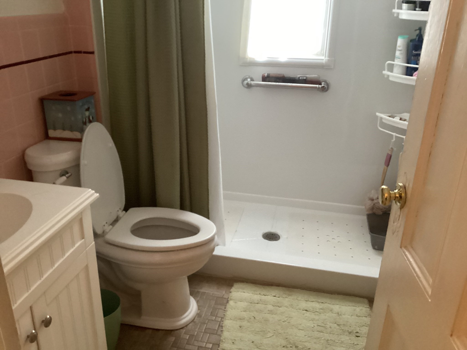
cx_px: 234
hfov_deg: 58.4
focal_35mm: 31
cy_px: 175
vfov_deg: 45.4
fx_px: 418
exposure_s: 1/30
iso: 500
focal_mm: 3.3
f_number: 2.4
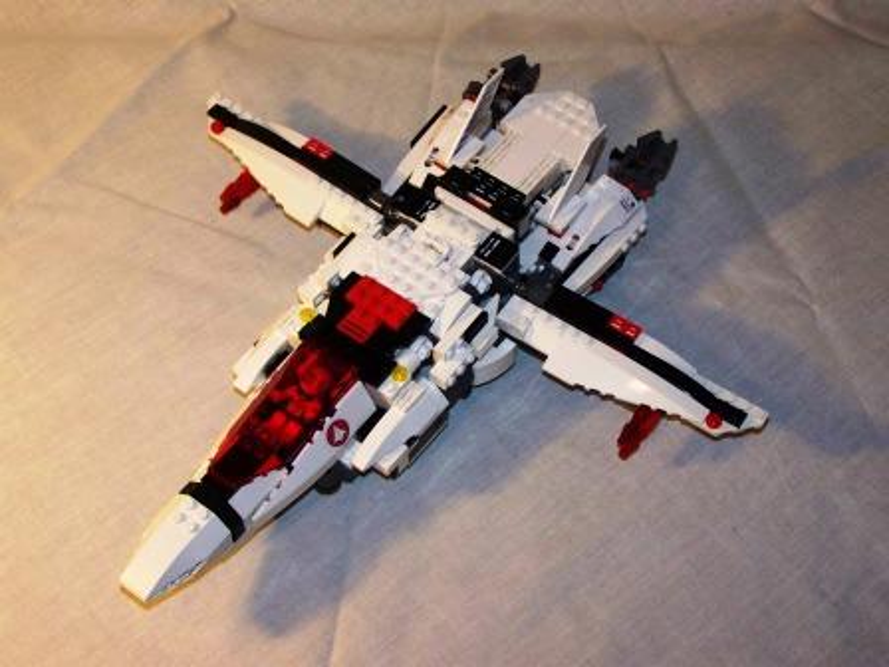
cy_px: 334
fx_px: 1669
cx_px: 444
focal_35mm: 65
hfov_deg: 29.8
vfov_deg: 22.6
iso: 200
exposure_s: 1/40
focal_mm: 10.7
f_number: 3.2
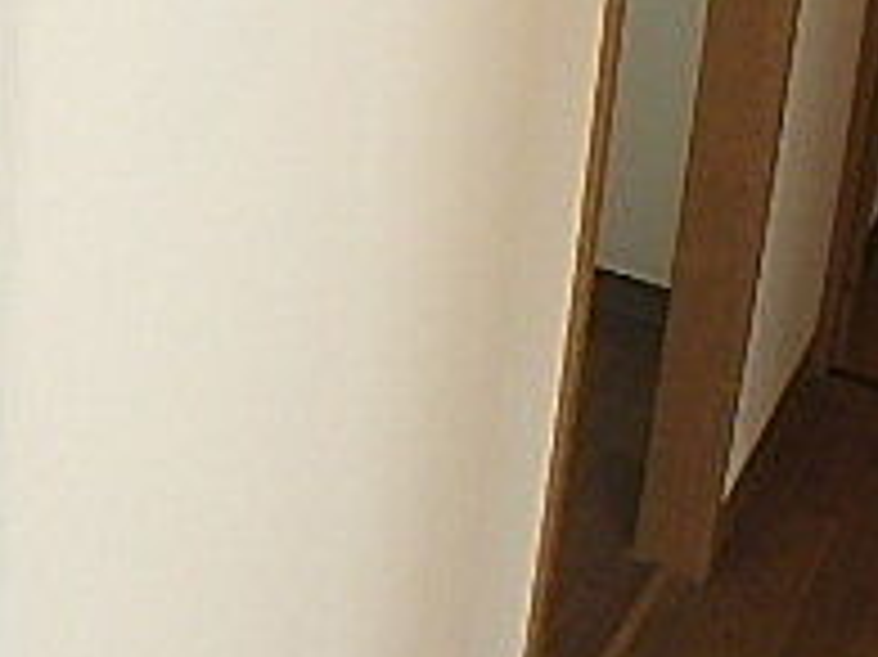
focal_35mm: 69
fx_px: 1749
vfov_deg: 19.7
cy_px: -189
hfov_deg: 25.5
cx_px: -158
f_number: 3.5
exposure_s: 1/50
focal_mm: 3.7
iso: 200
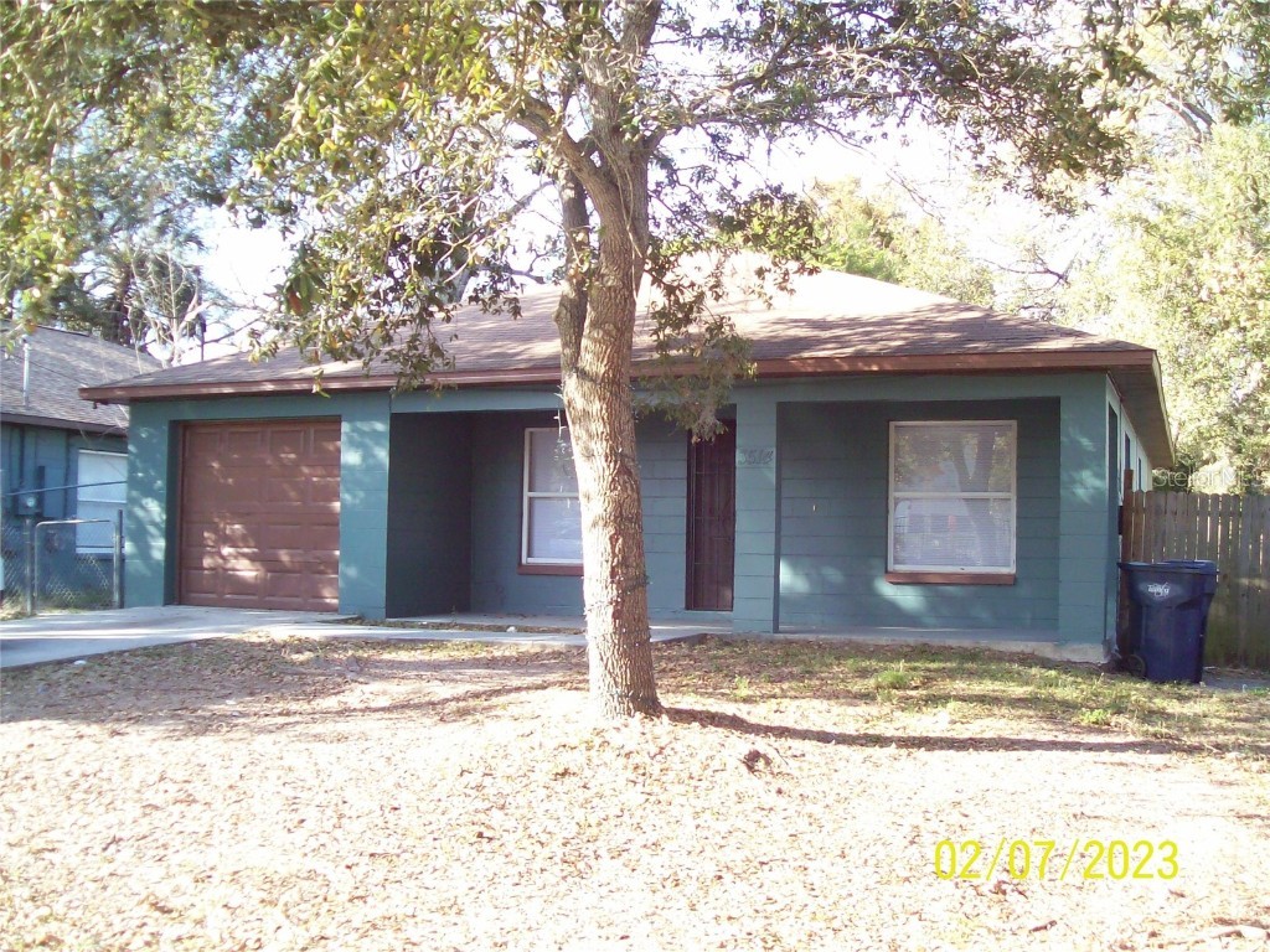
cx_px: 635
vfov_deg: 39.7
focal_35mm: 36
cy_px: 476
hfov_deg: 51.4
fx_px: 1321
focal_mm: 6
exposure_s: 1/120
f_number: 2.7
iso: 80
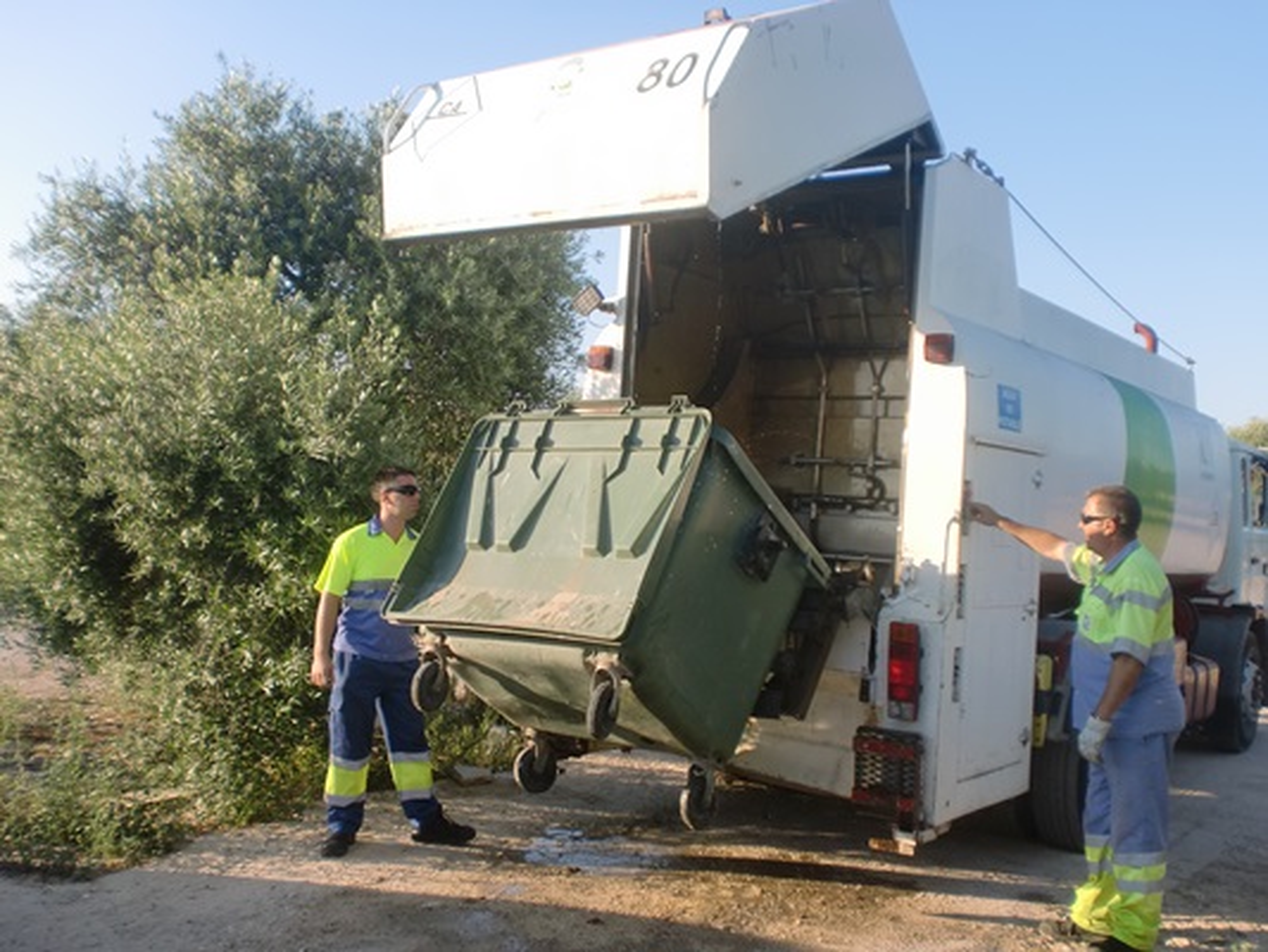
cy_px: 476
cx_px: 634
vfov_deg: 40.7
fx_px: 1282
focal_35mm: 35
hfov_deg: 52.6
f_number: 3.1
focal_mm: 6.3
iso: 64
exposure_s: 1/400
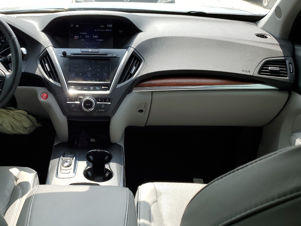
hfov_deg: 48.9
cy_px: 148
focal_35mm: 37
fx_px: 322
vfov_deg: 38.3
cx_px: 90
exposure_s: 1/1111
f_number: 1.5
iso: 50
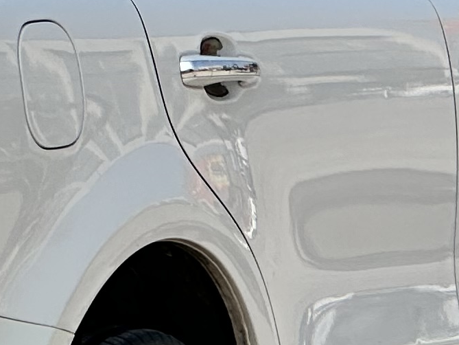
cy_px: 12
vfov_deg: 3.2
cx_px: -333
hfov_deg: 4.2
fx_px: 6154
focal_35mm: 464
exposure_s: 1/1024
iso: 32
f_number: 2.8
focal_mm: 9
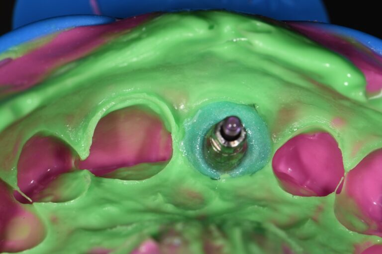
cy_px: 127
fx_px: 1665
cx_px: 191
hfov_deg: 13.1
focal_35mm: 157
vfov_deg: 8.7
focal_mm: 105
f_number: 32
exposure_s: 1/160
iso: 200
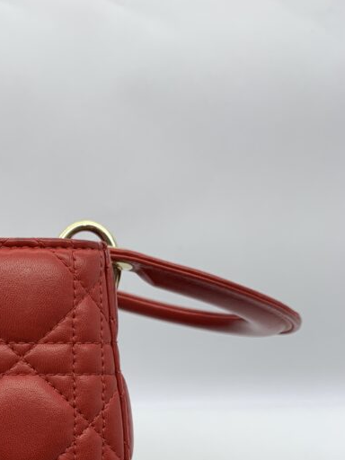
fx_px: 691
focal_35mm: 52
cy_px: 409
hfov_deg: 26.7
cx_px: 9
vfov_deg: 34.8
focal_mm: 4.25
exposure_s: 1/100
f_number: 1.8
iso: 32
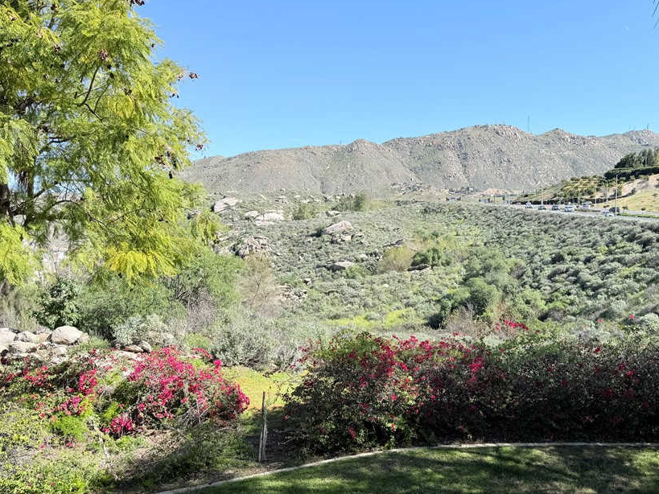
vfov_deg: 46.7
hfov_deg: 59.6
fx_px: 571
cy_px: 266
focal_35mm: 30
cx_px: 390
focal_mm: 6.76
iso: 80
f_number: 1.78
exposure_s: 1/2611
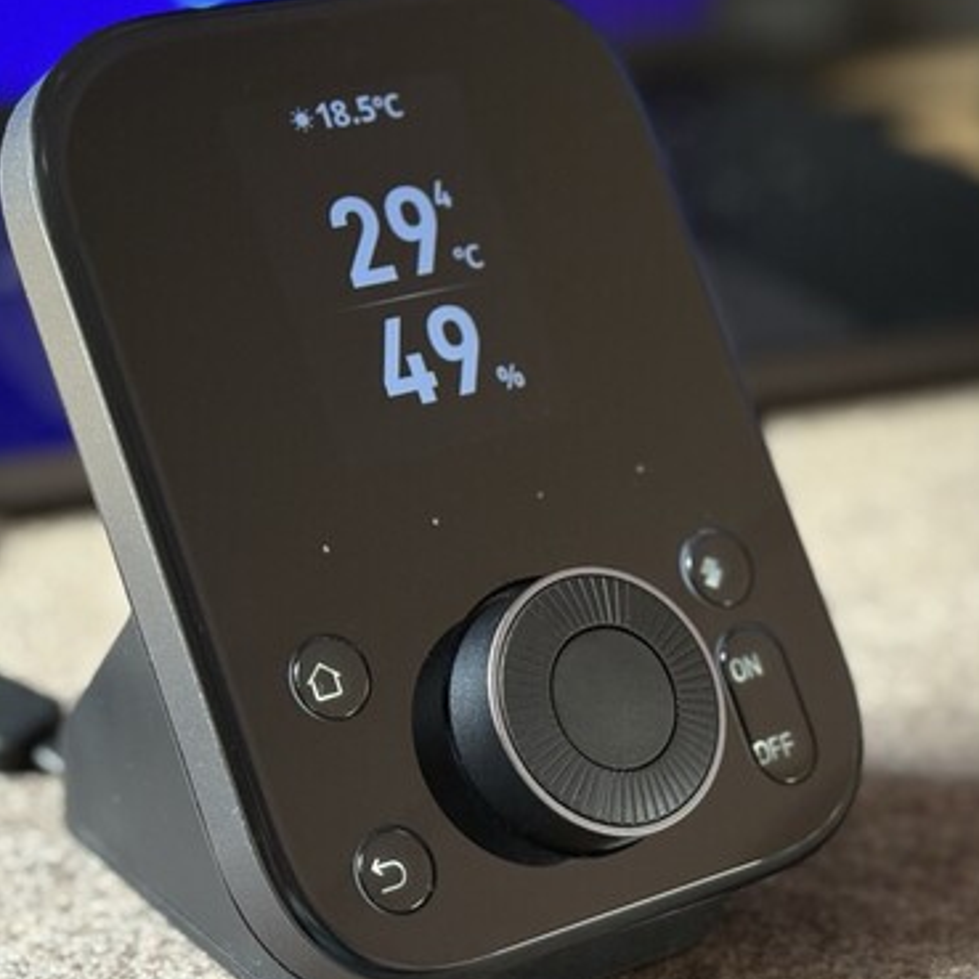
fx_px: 3072
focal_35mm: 96
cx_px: 382
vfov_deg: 18.1
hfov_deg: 18.1
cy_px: 512
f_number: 1.6
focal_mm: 5.96
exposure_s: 1/60
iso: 160
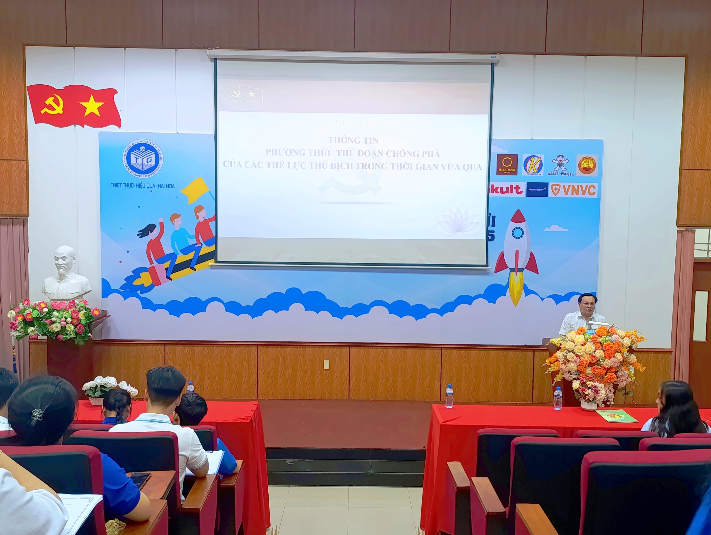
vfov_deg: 44.3
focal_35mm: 32
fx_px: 658
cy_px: 268
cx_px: 356
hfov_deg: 56.8
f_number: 1.6
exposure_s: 1/100
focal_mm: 6.14
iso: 800
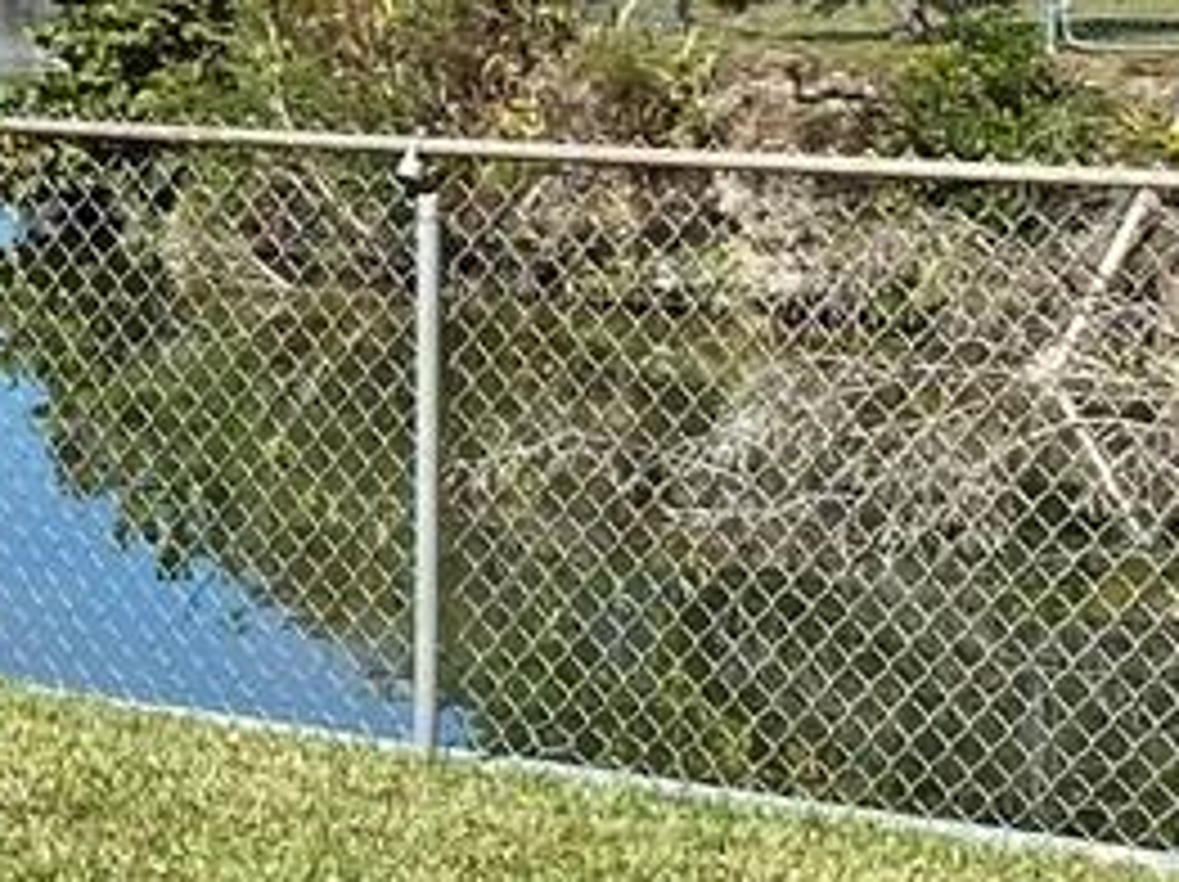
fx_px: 5410
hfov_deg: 11.2
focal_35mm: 159
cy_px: 63
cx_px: -1215
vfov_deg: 9.3
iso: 32
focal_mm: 4.25
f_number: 1.8
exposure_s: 1/2625
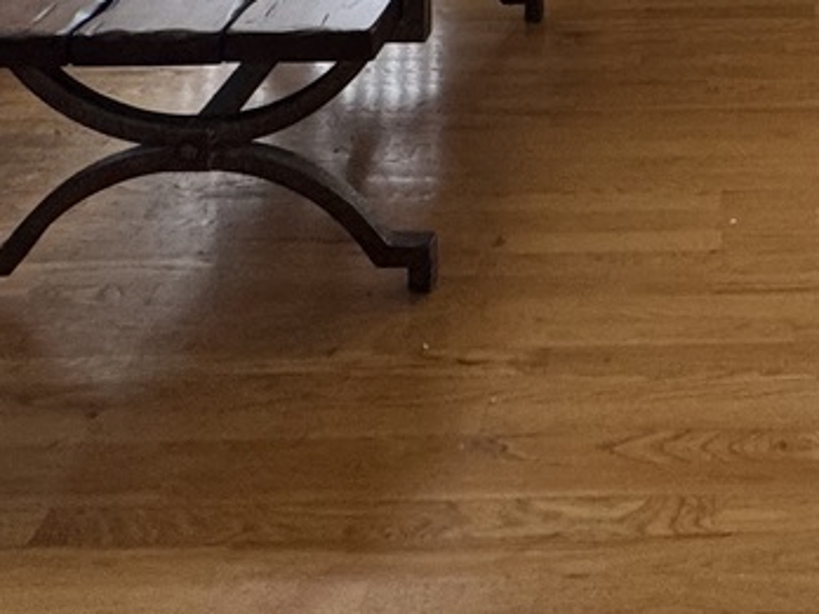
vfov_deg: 18.2
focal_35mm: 58
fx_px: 1372
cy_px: -574
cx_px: 819
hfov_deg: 30.8
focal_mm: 2.22
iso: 200
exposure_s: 1/99
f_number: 2.2
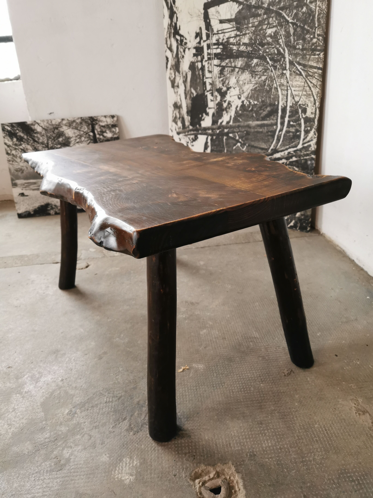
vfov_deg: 65.3
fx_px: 388
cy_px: 249
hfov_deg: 51.4
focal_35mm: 27
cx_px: 186
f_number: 1.6
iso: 125
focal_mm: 5.56
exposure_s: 1/50
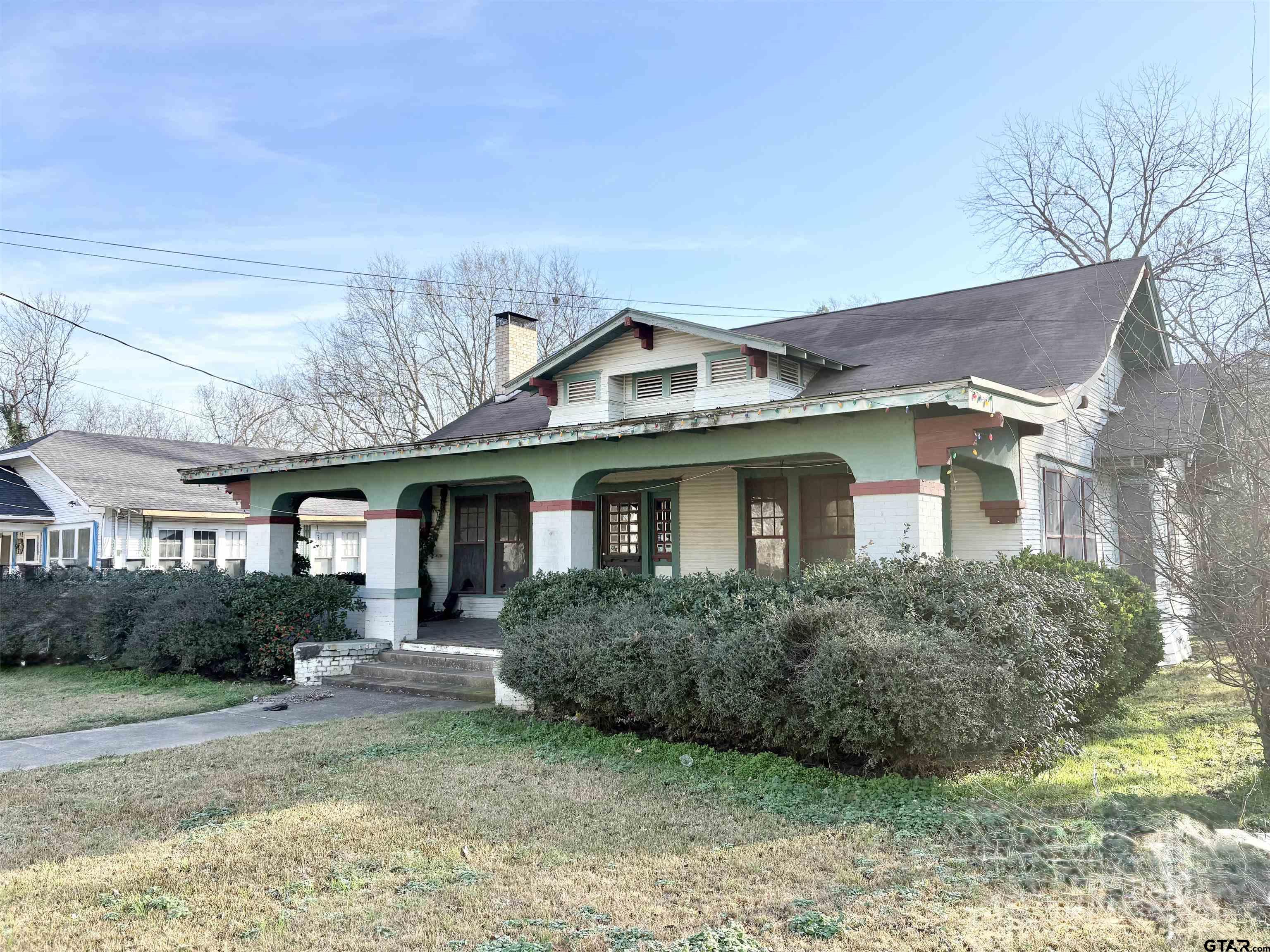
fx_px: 954
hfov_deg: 67.3
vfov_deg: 53.1
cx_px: 635
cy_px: 476
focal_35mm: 26
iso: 50
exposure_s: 1/1587
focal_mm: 5.96
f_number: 1.6
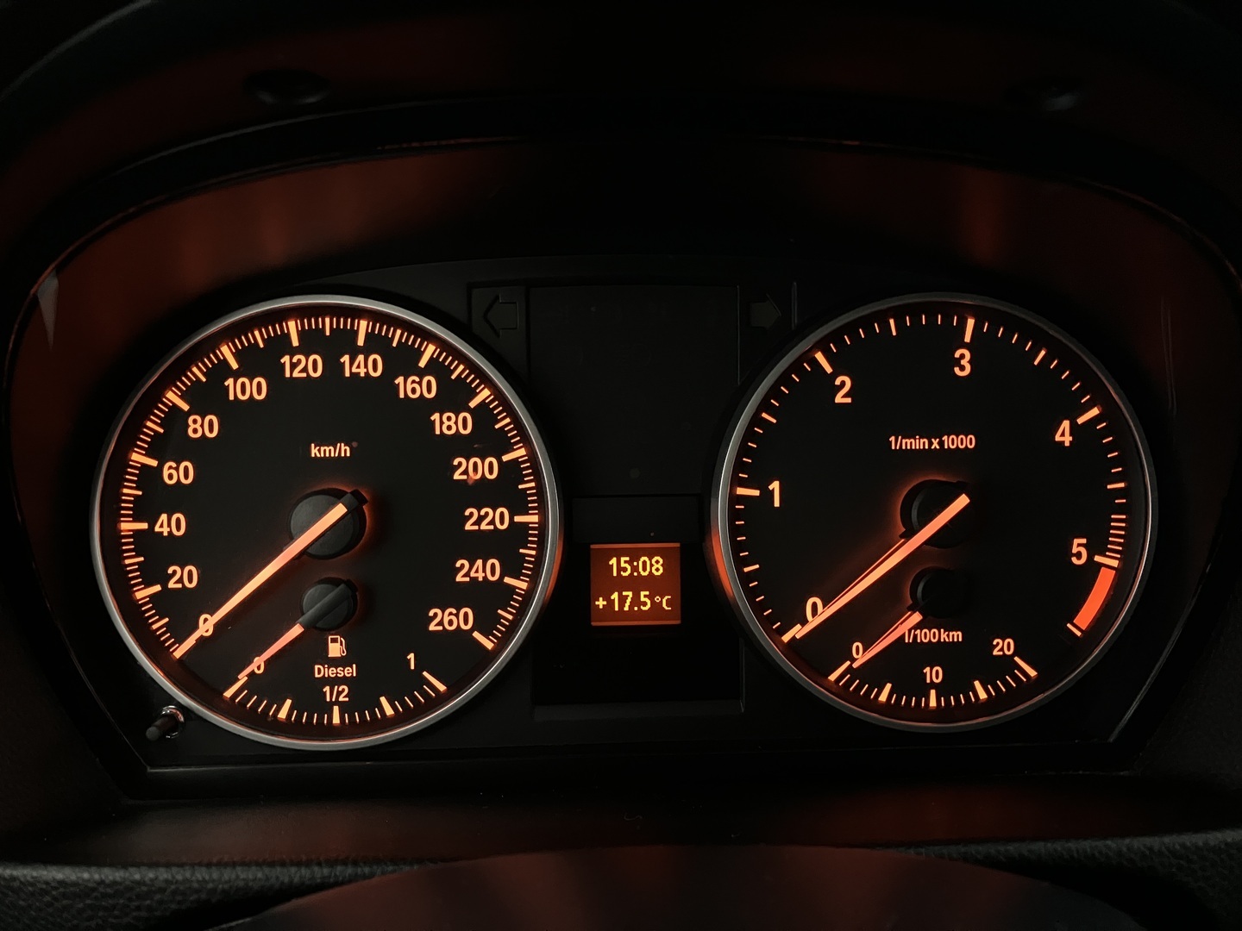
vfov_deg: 49.7
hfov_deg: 63.4
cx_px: 621
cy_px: 466
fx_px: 1005
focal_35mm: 28
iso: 640
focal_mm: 3.99
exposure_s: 1/18
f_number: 1.8
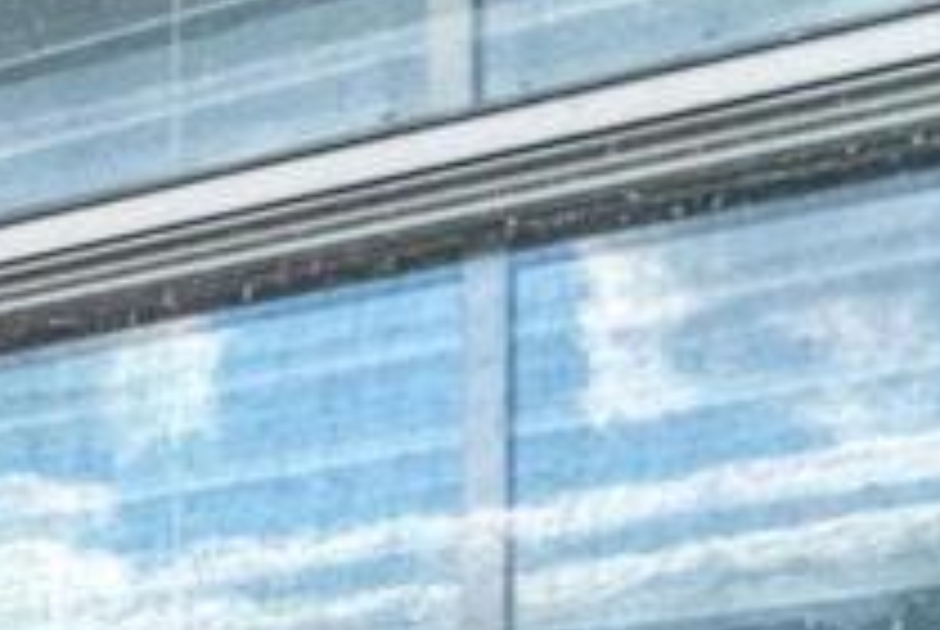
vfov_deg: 11.7
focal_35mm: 110
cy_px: 1089
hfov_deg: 10.7
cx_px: -2037
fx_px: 2876
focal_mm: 16
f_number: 8
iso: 1250
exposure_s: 1/500
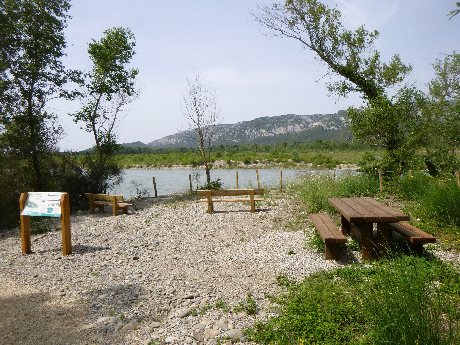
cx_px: 230
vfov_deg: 54.9
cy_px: 172
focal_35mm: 25
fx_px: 332
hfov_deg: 69.4
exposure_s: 1/500
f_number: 3.9
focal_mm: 4.5
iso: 100
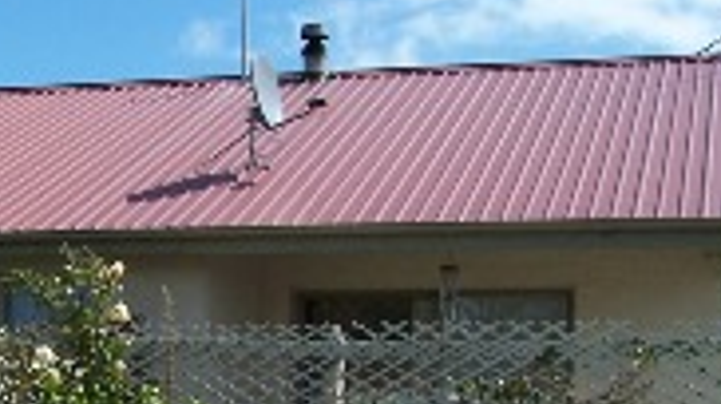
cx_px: 42
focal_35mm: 97
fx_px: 1853
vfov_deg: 12.1
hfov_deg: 21.4
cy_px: 507
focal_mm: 6.3
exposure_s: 1/750
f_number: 4
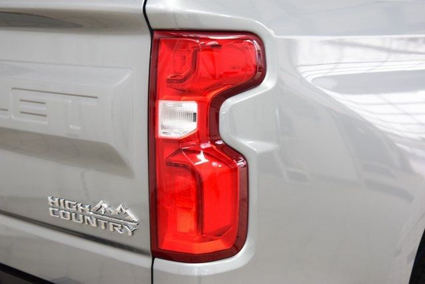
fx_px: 815
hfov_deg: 29.2
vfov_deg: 19.7
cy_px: 142
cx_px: 212
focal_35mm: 69
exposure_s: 1/60
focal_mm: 46
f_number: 3.5
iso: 1600
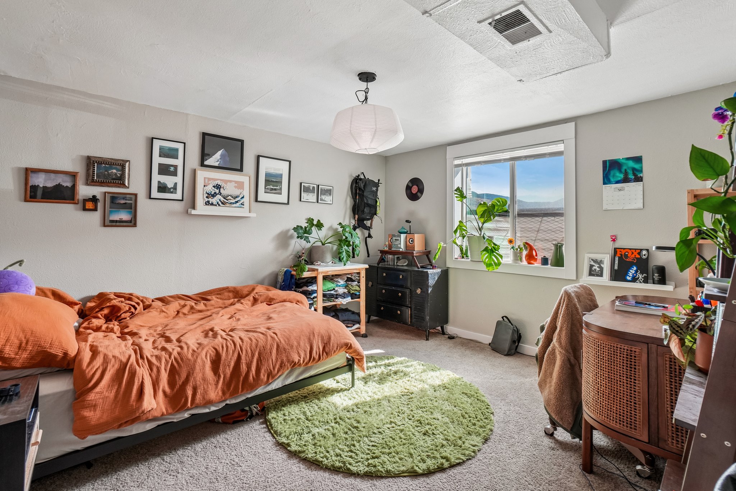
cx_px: 368
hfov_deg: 100.4
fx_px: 307
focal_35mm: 15
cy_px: 246
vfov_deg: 77.3
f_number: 8
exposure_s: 1/50
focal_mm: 10
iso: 400
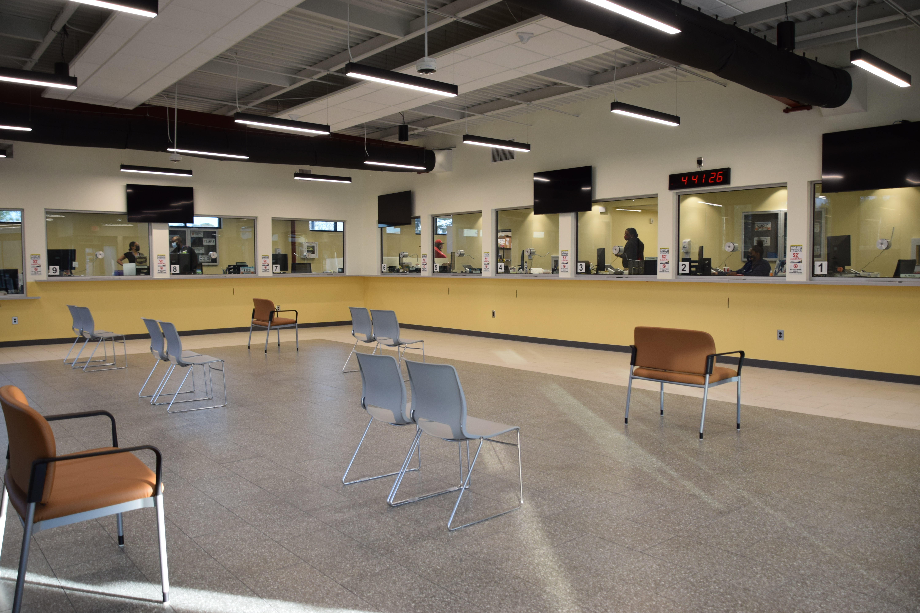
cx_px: 460
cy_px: 306
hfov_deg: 67.4
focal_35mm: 27
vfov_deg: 47.9
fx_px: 690
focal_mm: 18
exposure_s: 1/80
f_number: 4.5
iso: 400
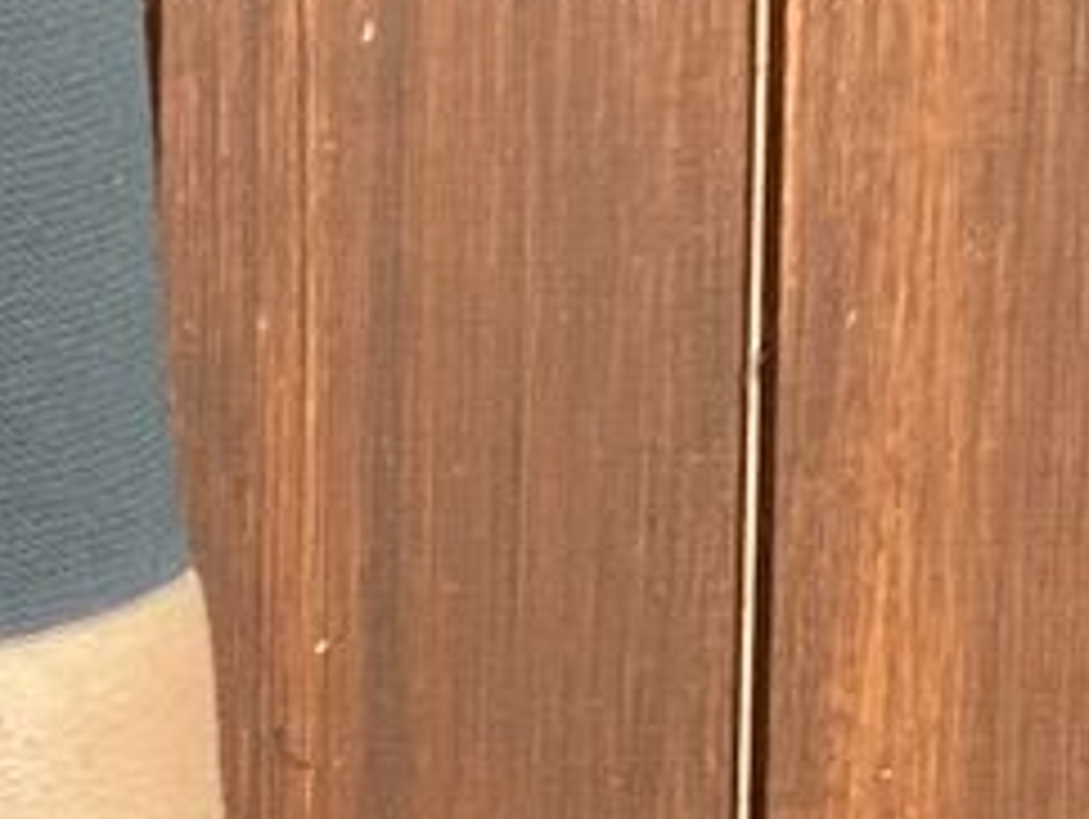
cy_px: 220
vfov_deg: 3.6
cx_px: -1629
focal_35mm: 412
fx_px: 12974
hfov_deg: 4.7
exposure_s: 1/122
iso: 64
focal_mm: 6
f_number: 2
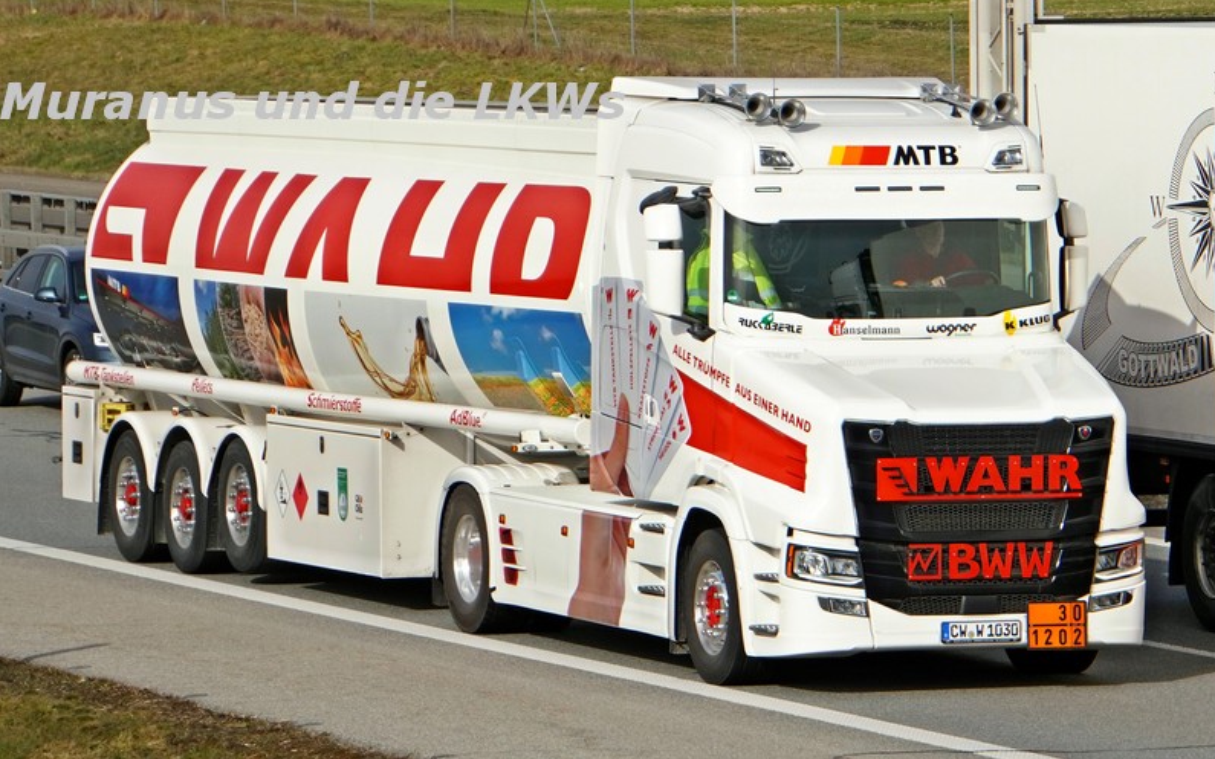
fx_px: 5319
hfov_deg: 13.0
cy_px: 361
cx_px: 610
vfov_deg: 8.2
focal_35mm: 161
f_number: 6.3
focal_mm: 104.4
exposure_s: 1/3200
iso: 400
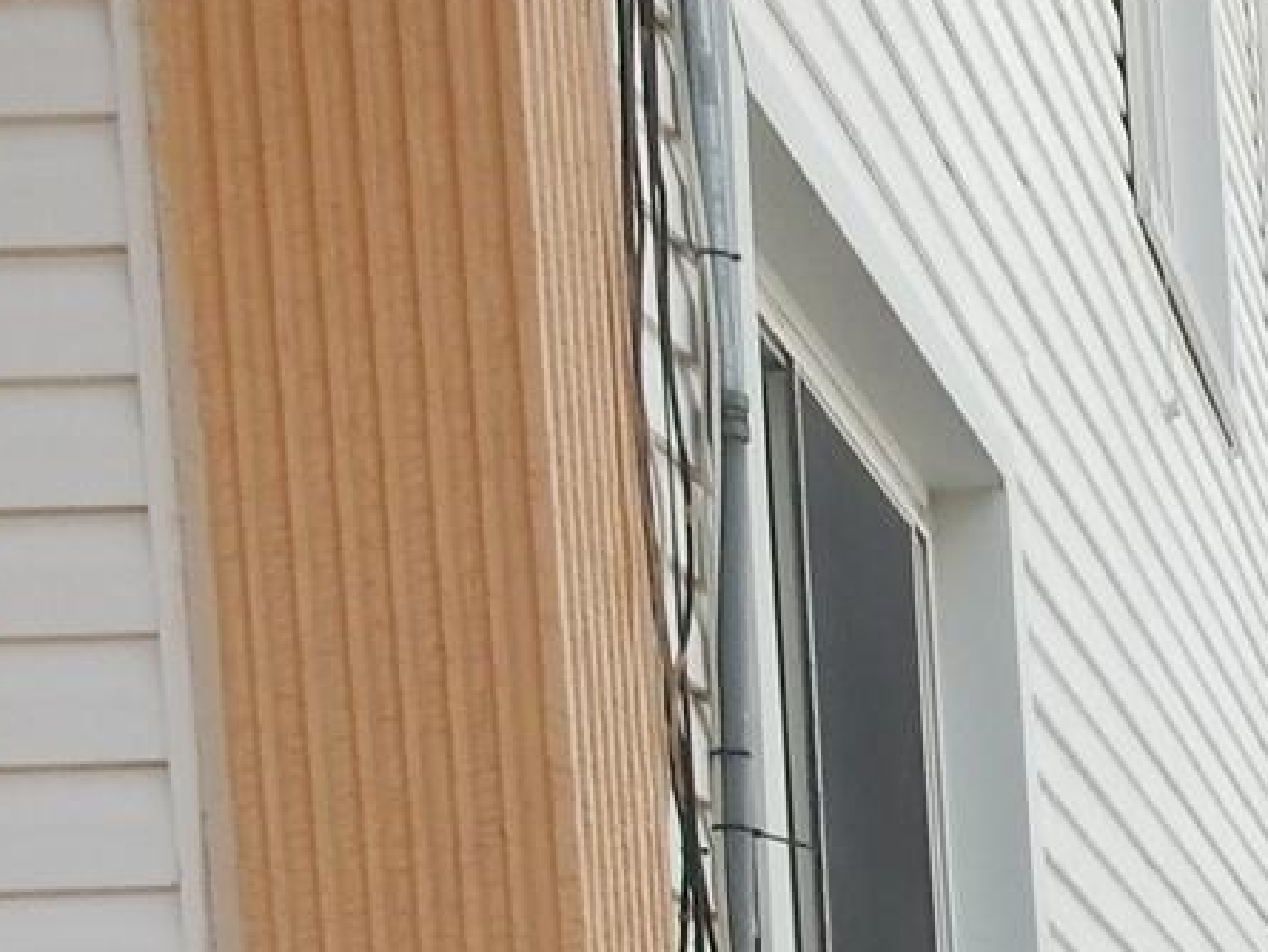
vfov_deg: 11.6
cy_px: 1873
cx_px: 1835
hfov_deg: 15.9
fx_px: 4214
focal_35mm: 115
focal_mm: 4.5
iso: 125
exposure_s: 1/320
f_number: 4.5
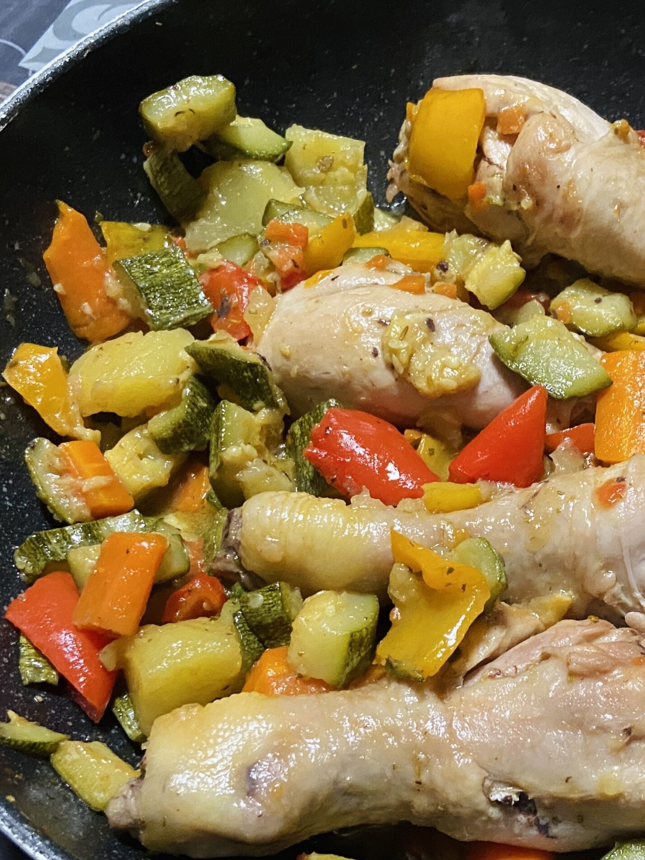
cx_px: 224
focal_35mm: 35
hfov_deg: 40.3
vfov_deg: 52.6
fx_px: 870
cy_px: 428
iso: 500
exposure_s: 1/25
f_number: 1.8
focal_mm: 4.25
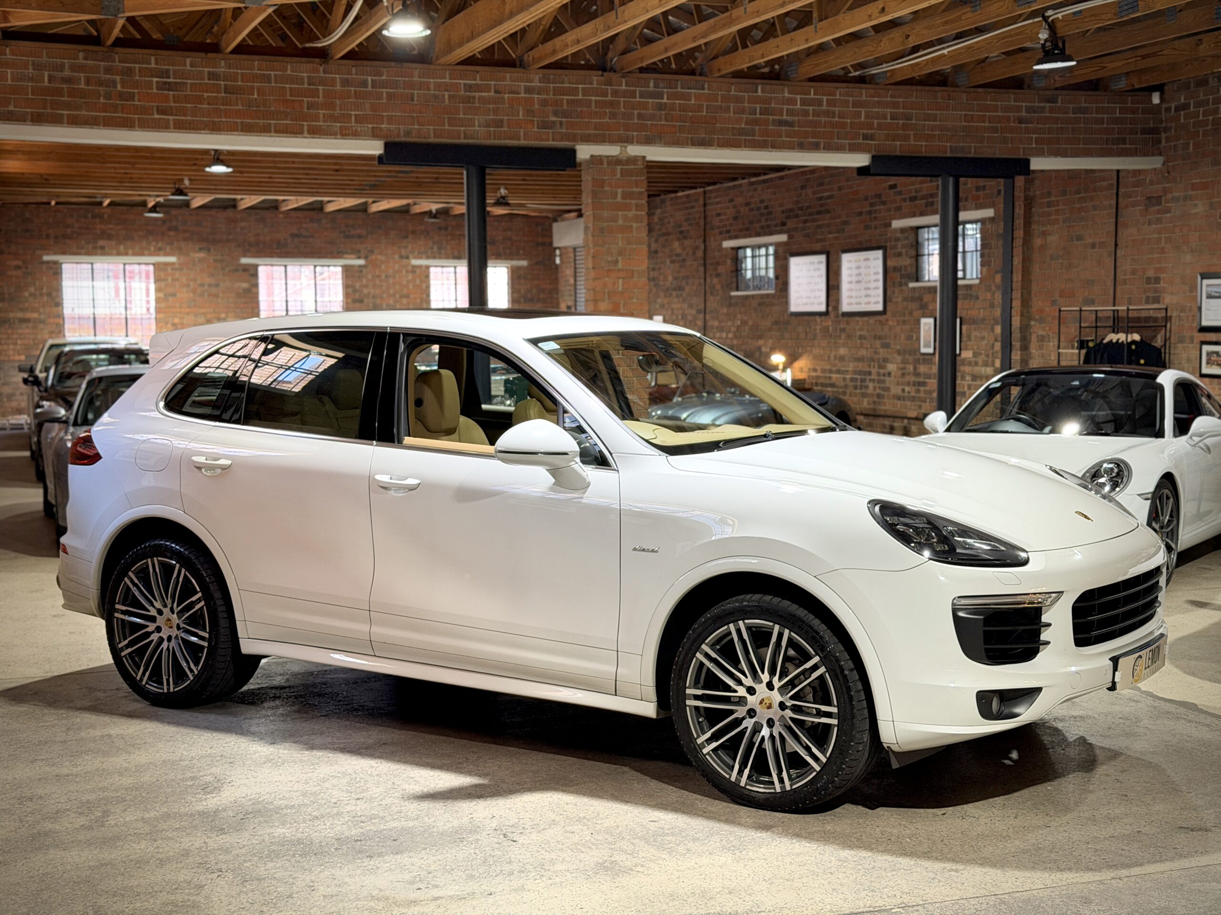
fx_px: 1693
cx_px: 610
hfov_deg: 39.7
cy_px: 458
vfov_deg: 30.3
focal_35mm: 48
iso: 200
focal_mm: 6.76
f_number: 1.78
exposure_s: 1/50
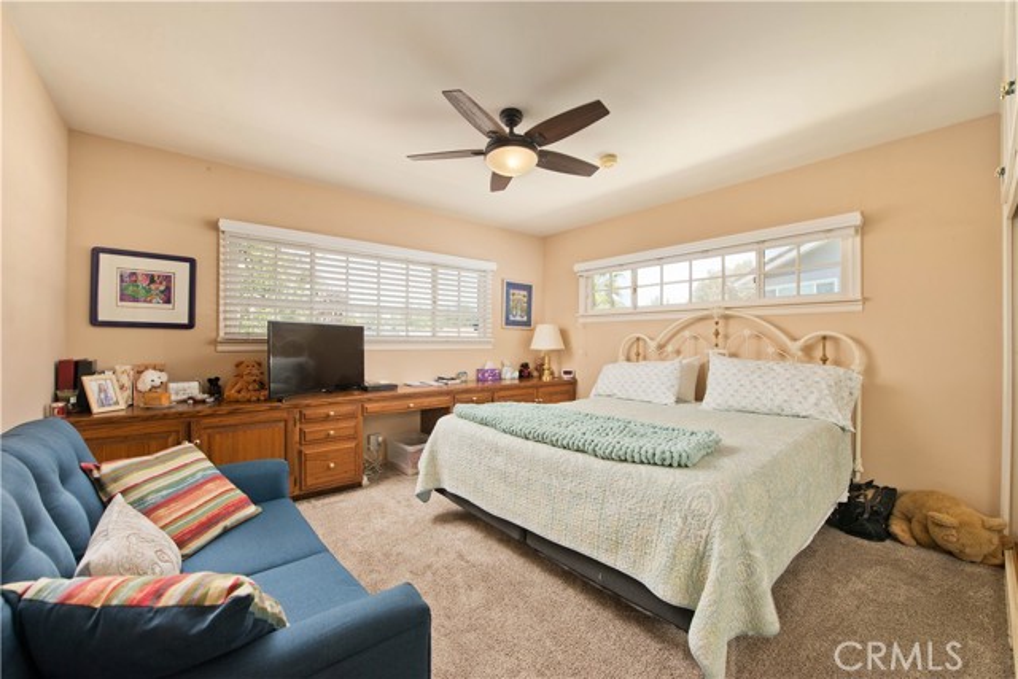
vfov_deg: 81.2
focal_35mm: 14
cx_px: 509
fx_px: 396
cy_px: 340
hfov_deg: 104.2
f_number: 7.1
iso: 400
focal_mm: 14
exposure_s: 1/320
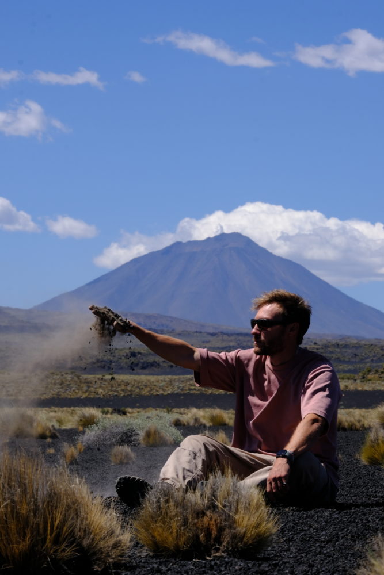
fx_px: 2511
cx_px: 192
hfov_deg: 8.7
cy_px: 288
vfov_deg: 13.1
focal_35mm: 157
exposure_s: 1/320
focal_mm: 104.9
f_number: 16
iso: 400
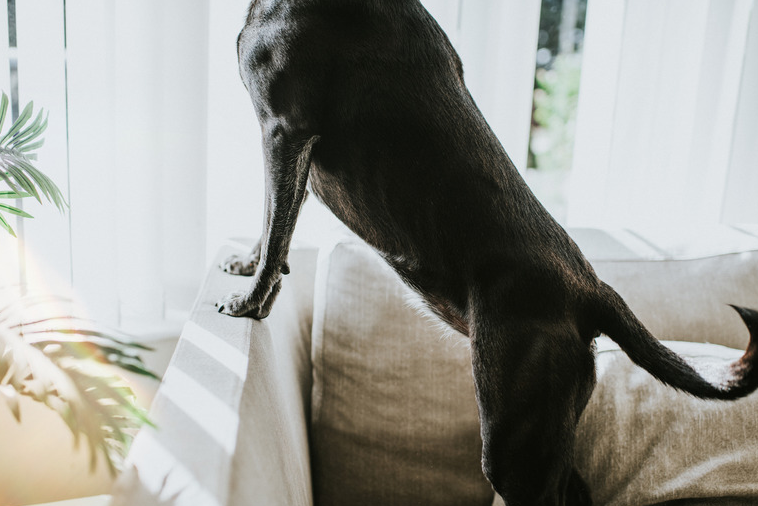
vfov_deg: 36.9
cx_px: 376
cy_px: 258
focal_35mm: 36
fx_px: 758
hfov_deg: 53.1
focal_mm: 35
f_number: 2.2
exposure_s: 1/500
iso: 200
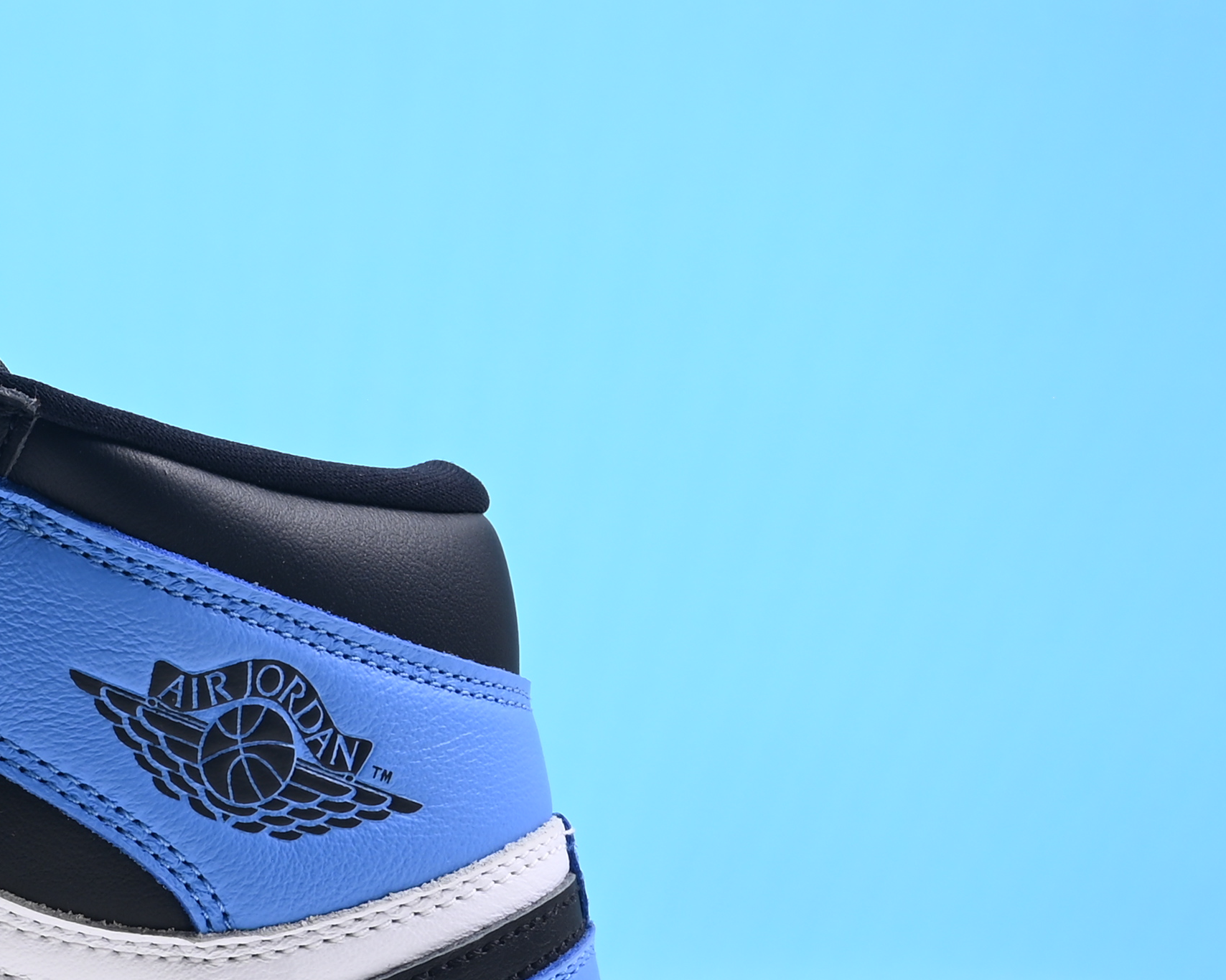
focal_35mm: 129
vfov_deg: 12.0
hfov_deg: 14.5
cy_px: 440
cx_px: -240
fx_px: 4680
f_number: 16
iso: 100
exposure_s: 1/2
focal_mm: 39
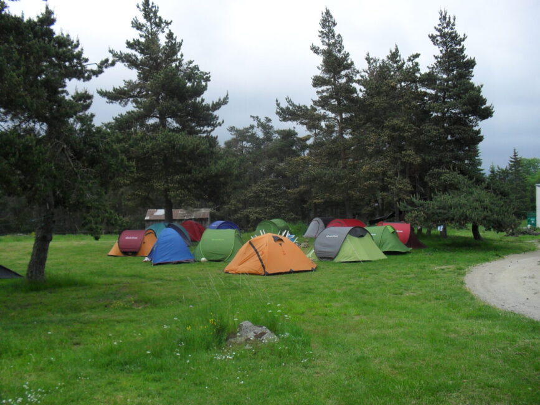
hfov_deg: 52.6
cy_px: 202
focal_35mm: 35
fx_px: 546
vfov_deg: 40.7
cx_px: 270
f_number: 3.2
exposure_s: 1/350
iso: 100
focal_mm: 6.3
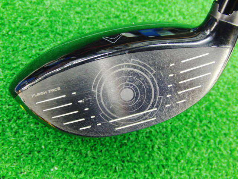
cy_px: 90
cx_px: 119
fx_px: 254
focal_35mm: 37
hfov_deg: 50.1
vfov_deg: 38.7
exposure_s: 1/13
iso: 400
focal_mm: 6.42
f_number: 3.6
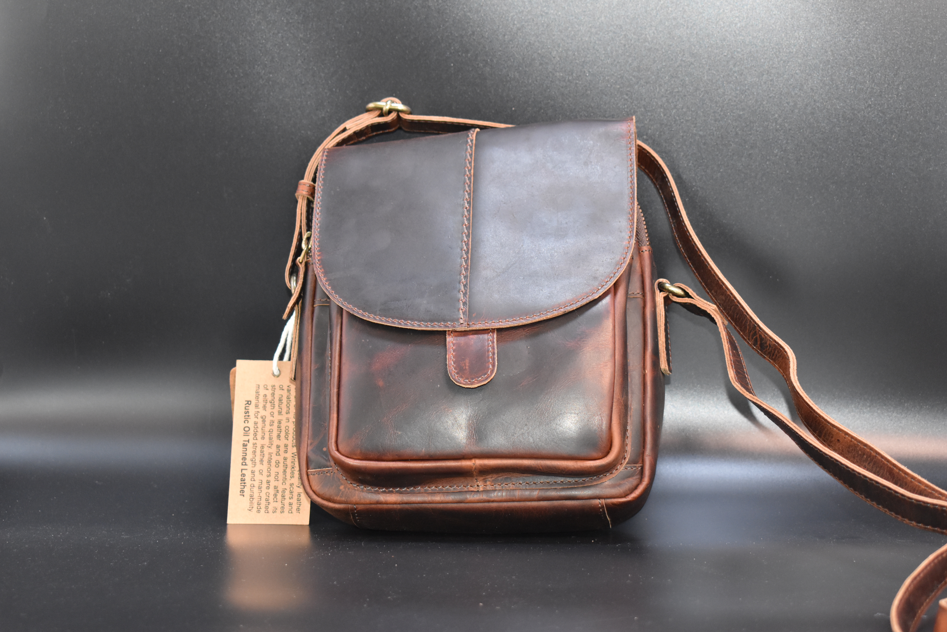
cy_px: 316
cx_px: 474
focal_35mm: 63
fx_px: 1657
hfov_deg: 31.9
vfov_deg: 21.6
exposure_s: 1/60
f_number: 5
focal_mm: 42
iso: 1600
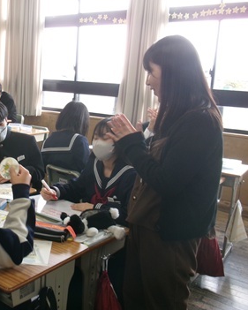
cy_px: 158
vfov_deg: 38.8
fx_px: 440
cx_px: 39
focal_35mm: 48
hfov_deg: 30.5
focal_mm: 6.4
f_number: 4.5
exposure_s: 1/34
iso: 135
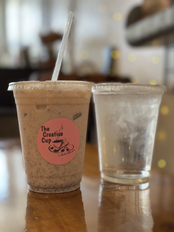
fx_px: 322
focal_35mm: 48
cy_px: 116
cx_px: 87
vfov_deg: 39.7
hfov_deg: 30.3
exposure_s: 1/60
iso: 100
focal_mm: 6.86
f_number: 1.78
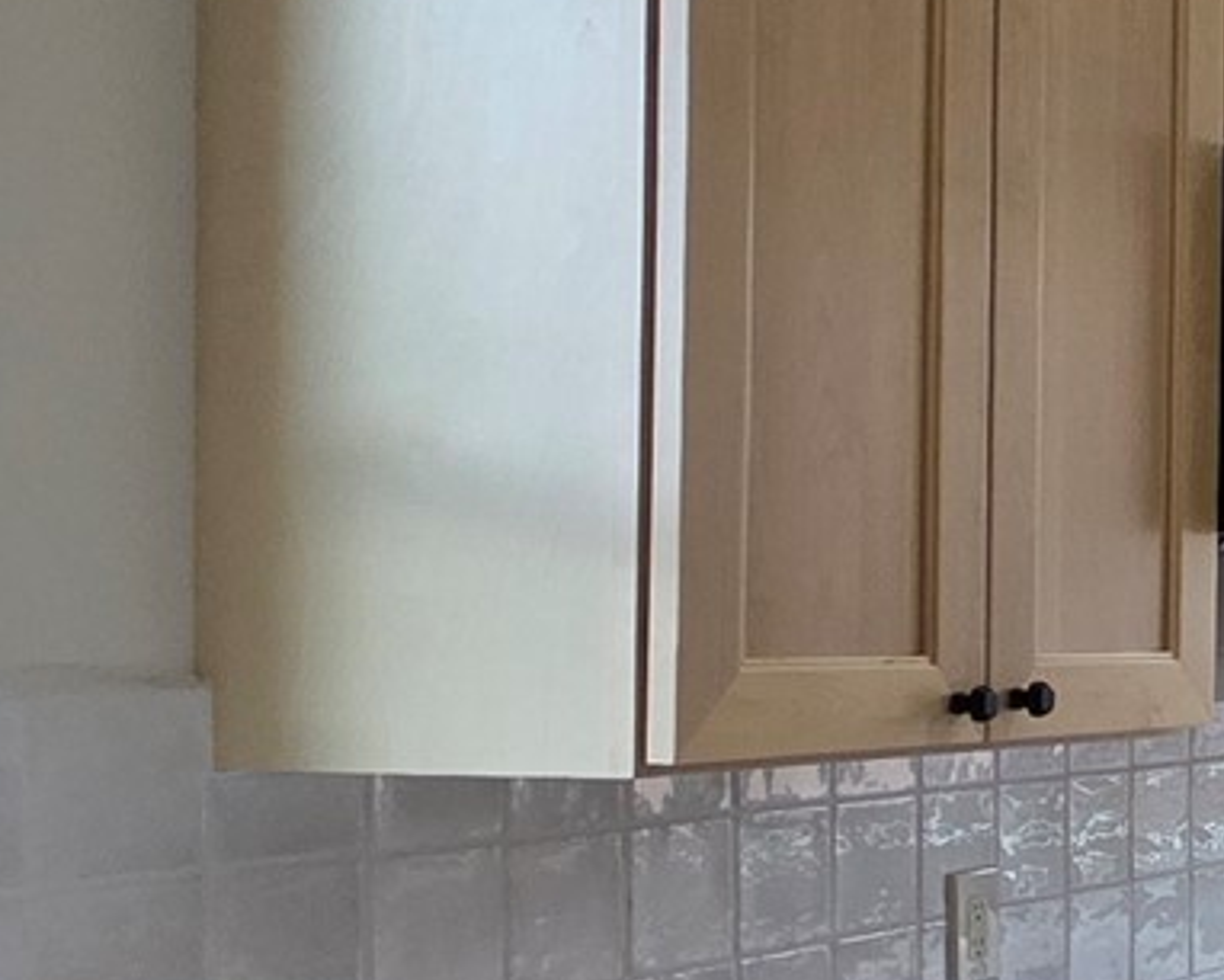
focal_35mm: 68
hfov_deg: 16.3
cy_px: 669
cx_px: 2765
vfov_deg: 22.4
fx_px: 2465
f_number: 1.9
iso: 125
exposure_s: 1/120
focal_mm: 2.2
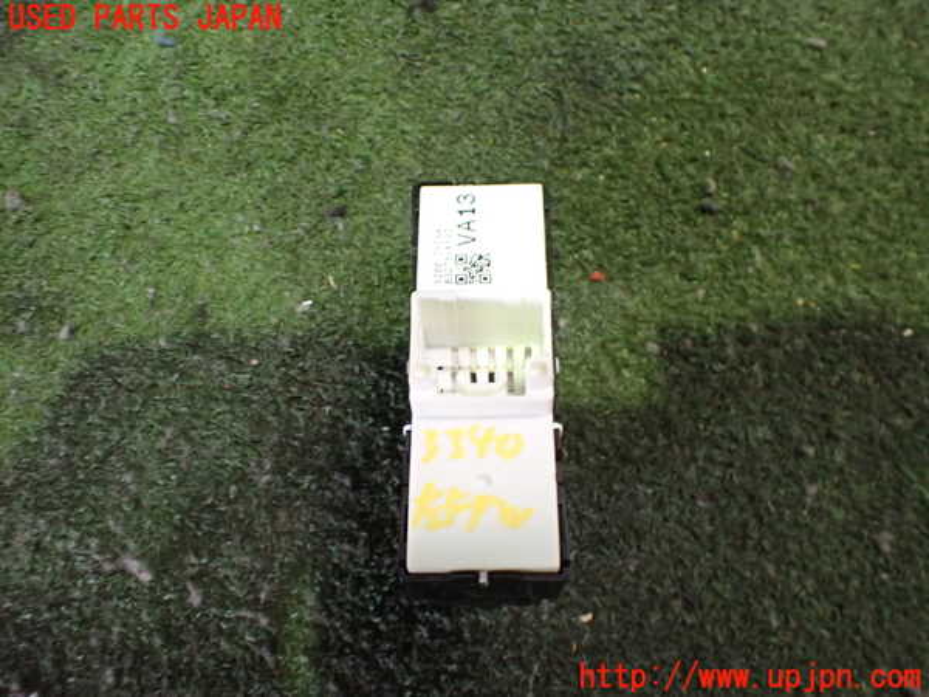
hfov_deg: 60.0
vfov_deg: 46.8
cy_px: 348
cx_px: 464
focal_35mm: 30
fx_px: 805
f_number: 2.3
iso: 800
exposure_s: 1/30
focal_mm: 5.4
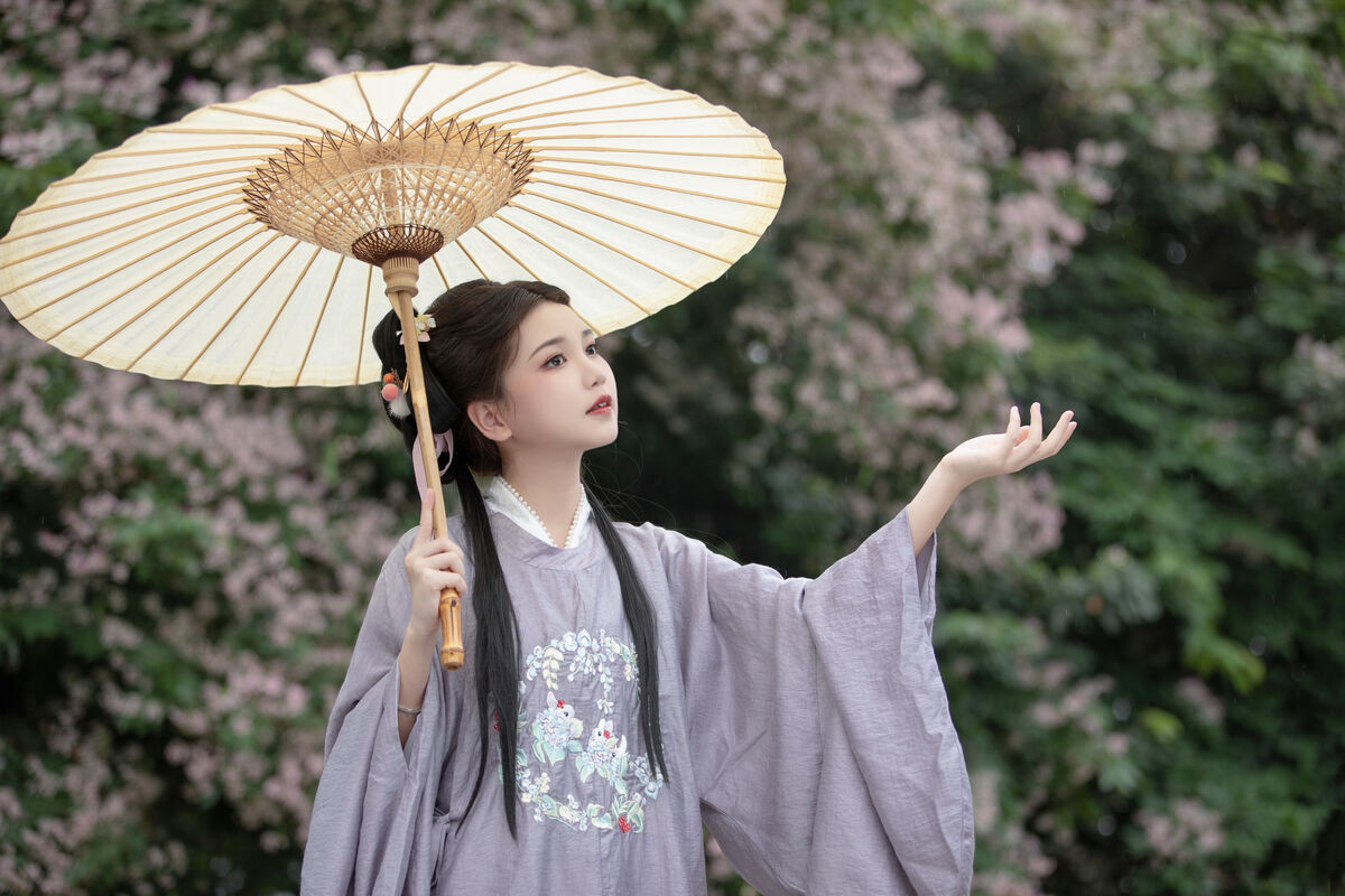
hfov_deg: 23.4
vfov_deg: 15.7
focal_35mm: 87
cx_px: 672
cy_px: 448
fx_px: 3250
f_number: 2.8
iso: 160
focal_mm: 88
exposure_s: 1/320
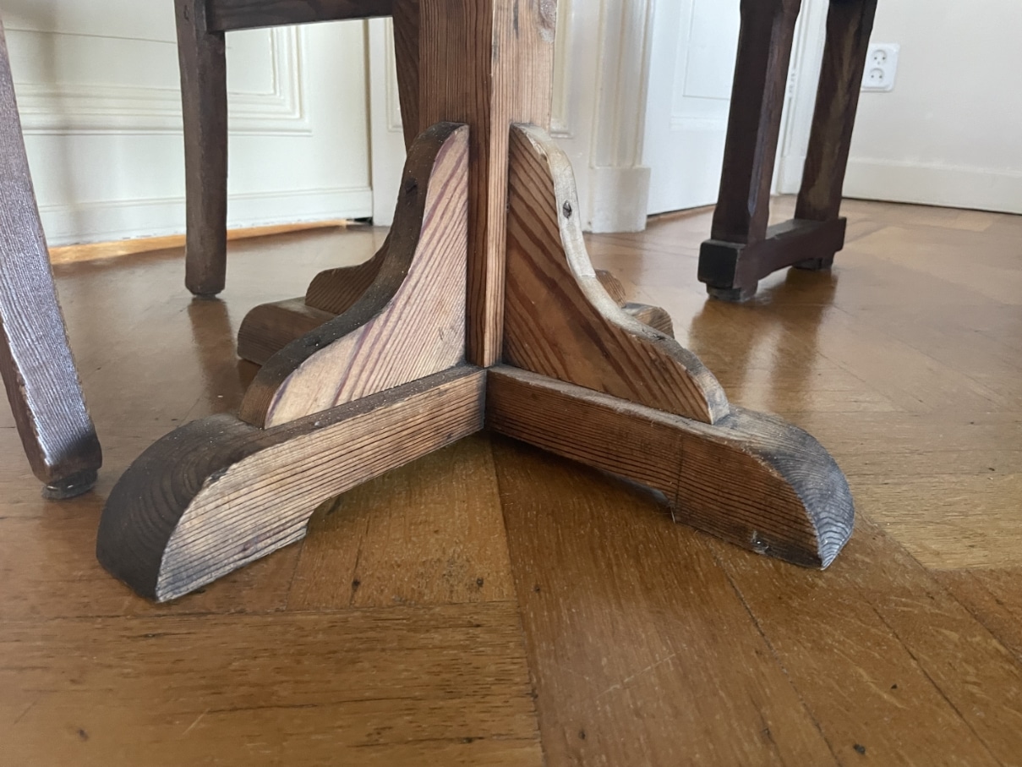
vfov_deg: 53.1
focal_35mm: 26
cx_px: 511
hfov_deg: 67.3
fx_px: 768
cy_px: 384
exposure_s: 1/45
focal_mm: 4.2
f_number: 1.6
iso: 500
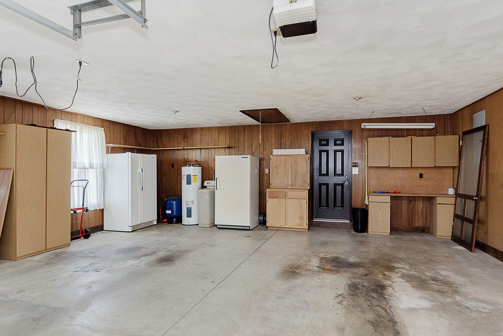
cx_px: 261
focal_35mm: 18
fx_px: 252
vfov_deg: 67.4
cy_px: 170
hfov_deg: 89.9
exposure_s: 1/30
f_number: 5.6
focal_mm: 15
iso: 320
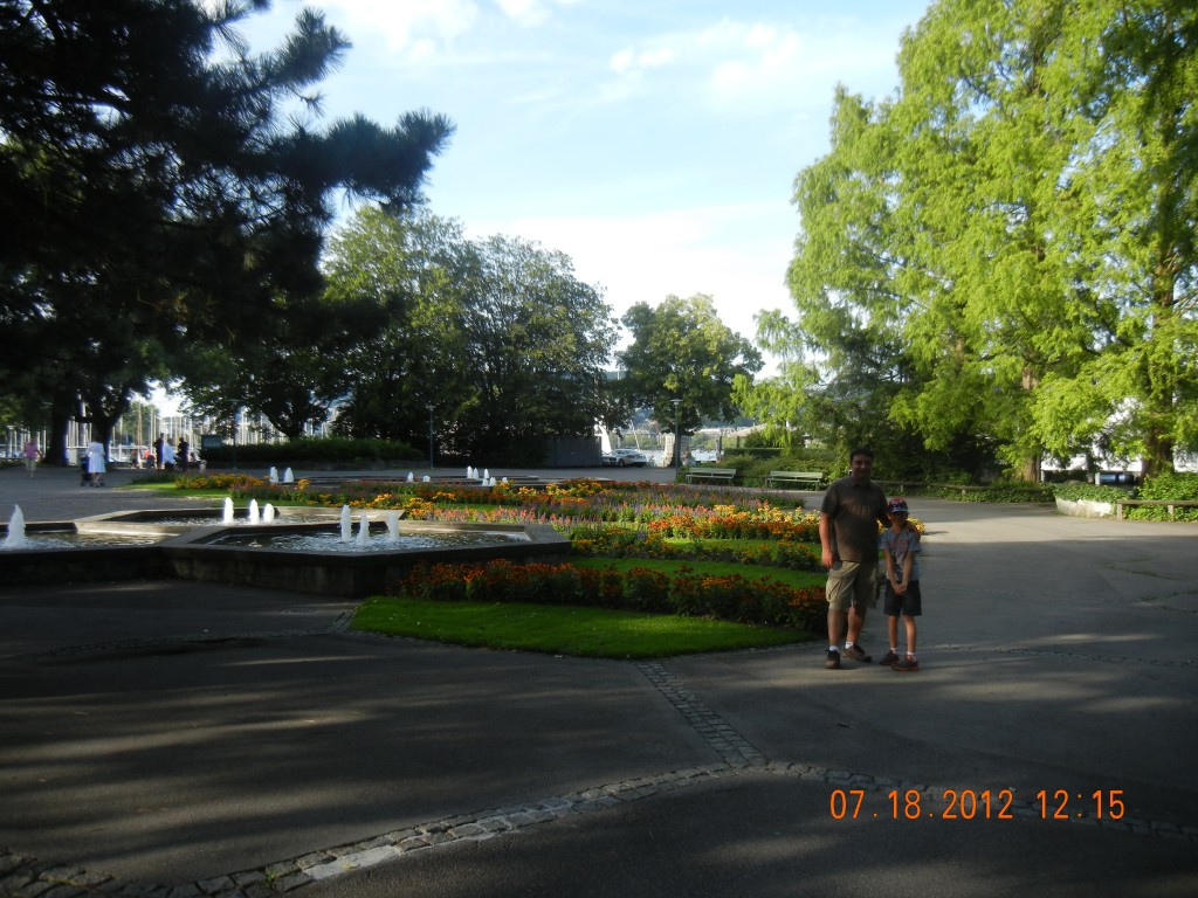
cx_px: 599
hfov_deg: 60.0
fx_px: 1038
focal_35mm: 30
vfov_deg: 46.8
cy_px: 449
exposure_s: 1/350
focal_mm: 5.4
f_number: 3.5
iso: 160
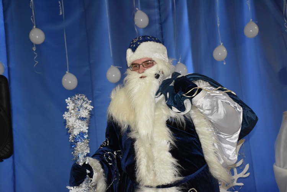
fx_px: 478
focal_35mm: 60
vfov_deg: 22.6
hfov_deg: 33.4
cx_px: 144
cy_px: 96
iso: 1800
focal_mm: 40
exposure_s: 1/60
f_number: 4.5
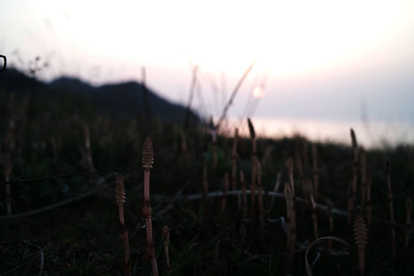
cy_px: 138
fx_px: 471
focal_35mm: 41
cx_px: 207
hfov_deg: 47.4
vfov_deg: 32.6
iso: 100
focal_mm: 24.2
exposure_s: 1/60
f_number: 3.2
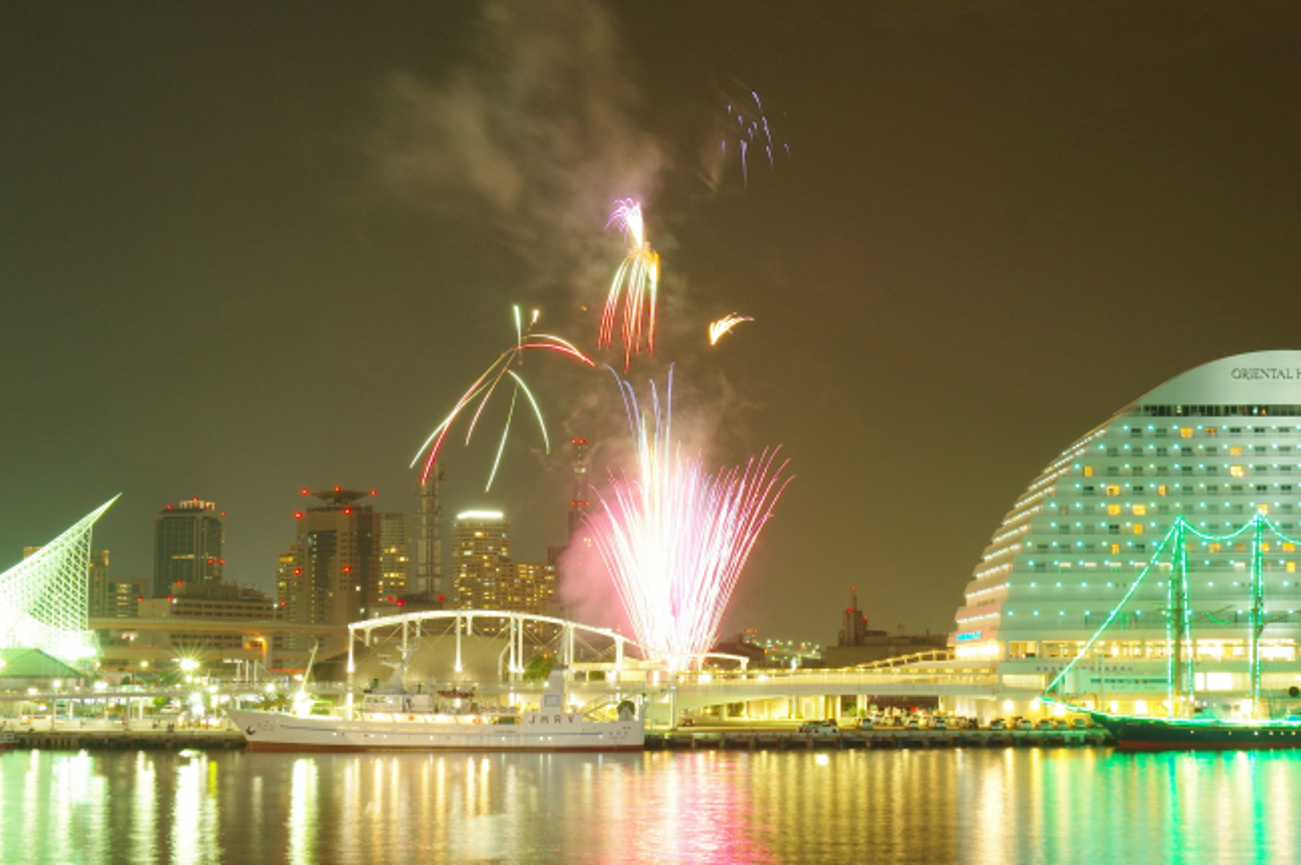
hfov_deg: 38.2
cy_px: 452
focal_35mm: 52
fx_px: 1877
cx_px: 703
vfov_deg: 25.9
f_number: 7.1
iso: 400
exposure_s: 10
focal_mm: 22
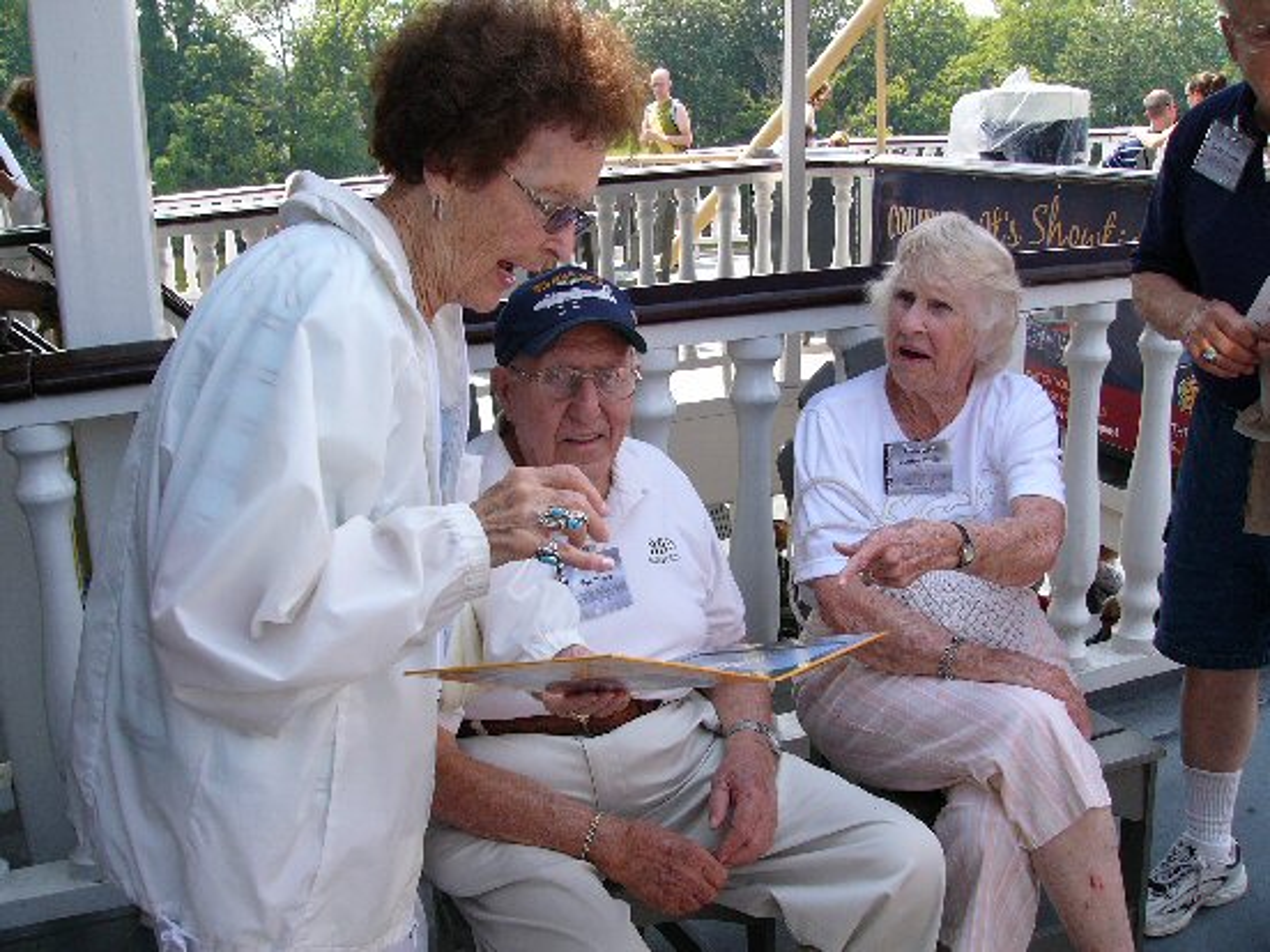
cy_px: 476
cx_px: 635
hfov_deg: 51.4
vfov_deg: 39.7
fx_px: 1321
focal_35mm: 36
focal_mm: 6
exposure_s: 1/160
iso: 50
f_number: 4
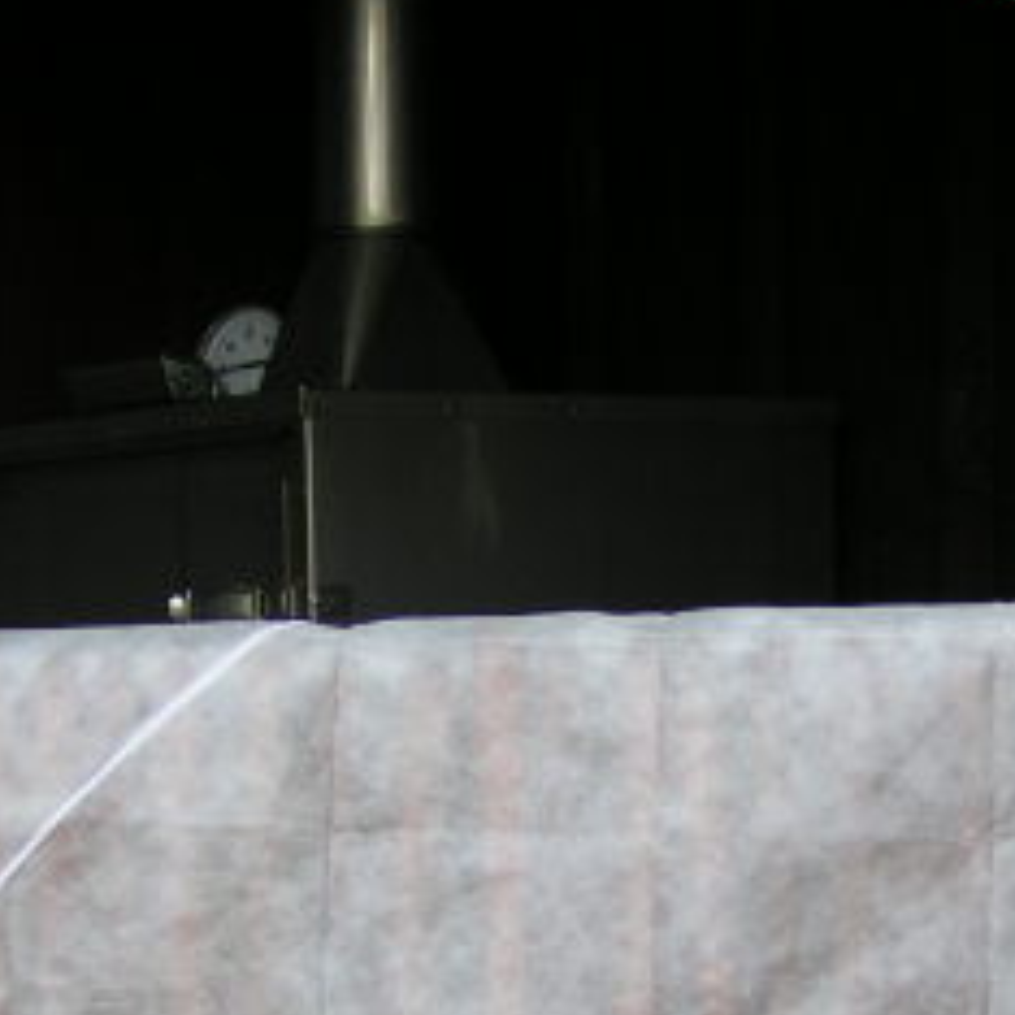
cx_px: 403
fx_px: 3052
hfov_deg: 18.9
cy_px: 841
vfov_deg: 18.7
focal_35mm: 92
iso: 50
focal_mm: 5.8
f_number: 3.2
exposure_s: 1/40
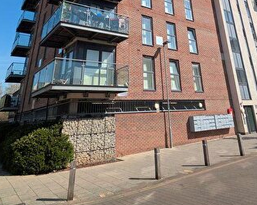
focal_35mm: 30
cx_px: 155
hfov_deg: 58.3
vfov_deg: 43.4
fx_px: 228
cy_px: 13
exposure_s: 1/1923
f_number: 2.2
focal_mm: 1.83
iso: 45
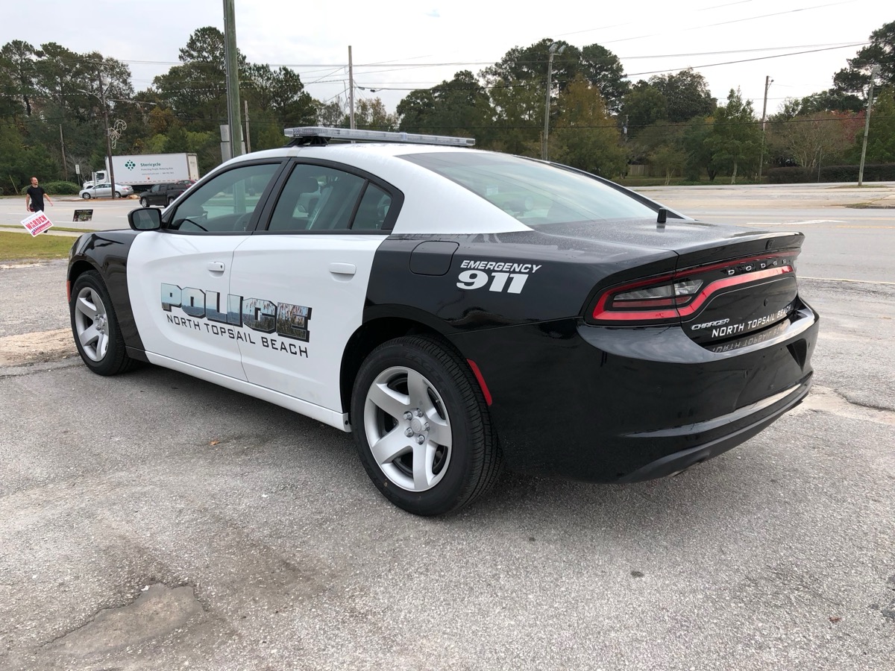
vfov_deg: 48.2
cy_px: 336
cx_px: 448
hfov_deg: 61.7
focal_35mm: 29
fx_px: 750
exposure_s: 1/727
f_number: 1.8
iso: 20
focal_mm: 3.99
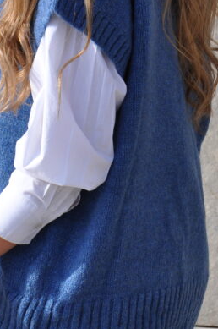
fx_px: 2381
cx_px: 80
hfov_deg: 5.2
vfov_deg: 7.9
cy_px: 73
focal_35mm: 261
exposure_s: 1/320
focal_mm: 75
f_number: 9
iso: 200
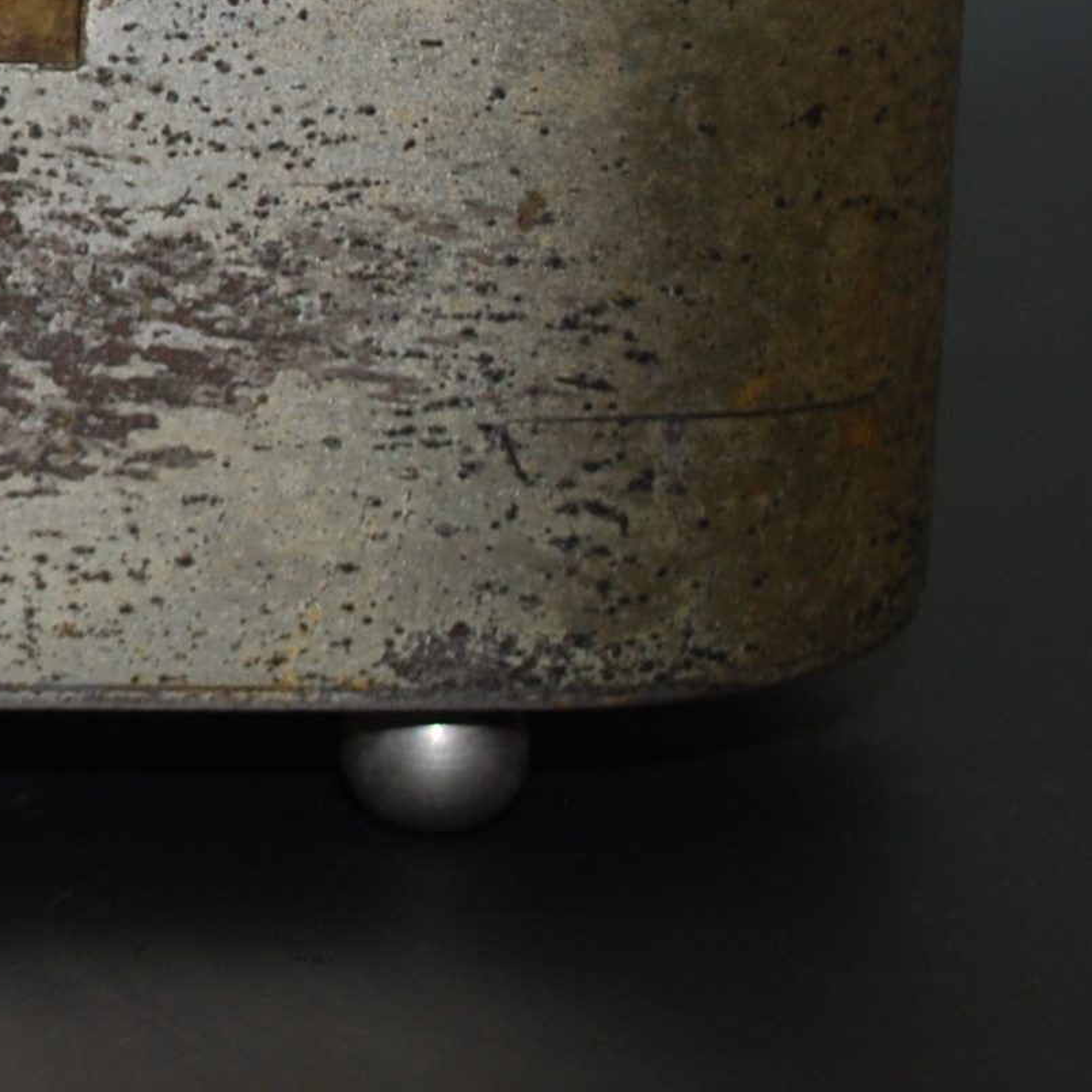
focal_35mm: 178
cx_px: -912
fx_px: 6355
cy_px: -80
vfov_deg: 9.7
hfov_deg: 9.3
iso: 200
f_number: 4.8
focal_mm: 29
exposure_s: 1/60
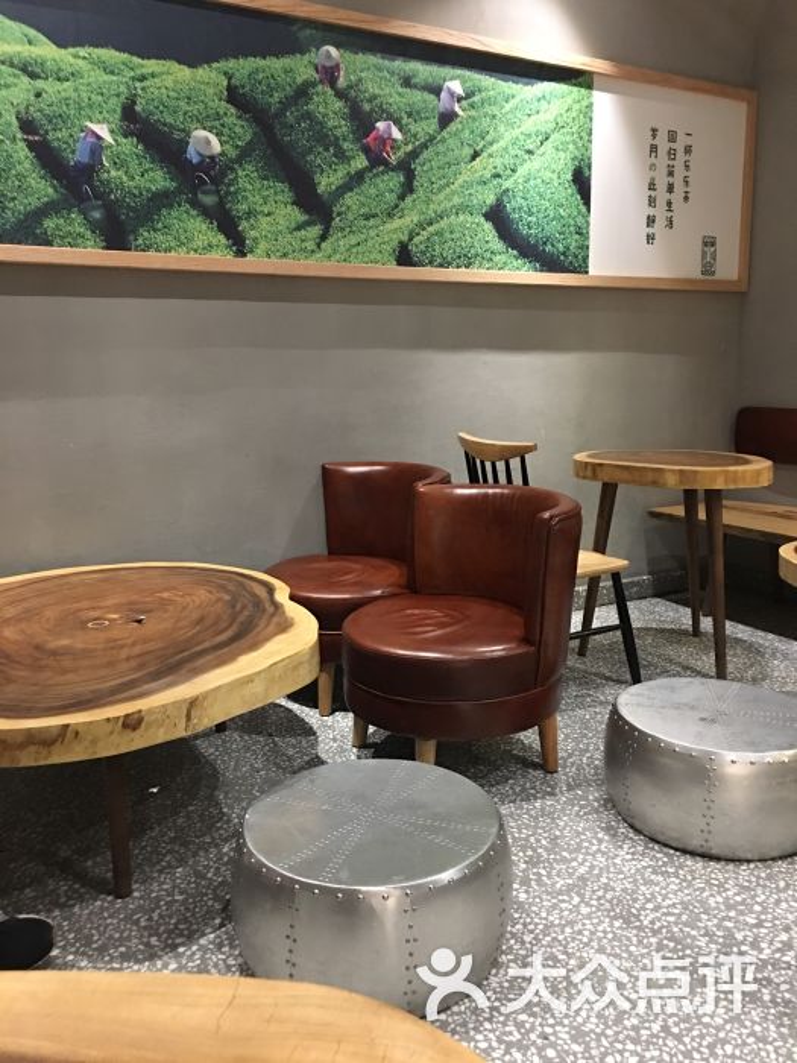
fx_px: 890
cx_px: 398
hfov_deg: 48.2
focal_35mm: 29
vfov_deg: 61.7
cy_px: 532
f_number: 2.2
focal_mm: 4.15
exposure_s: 1/8
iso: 125
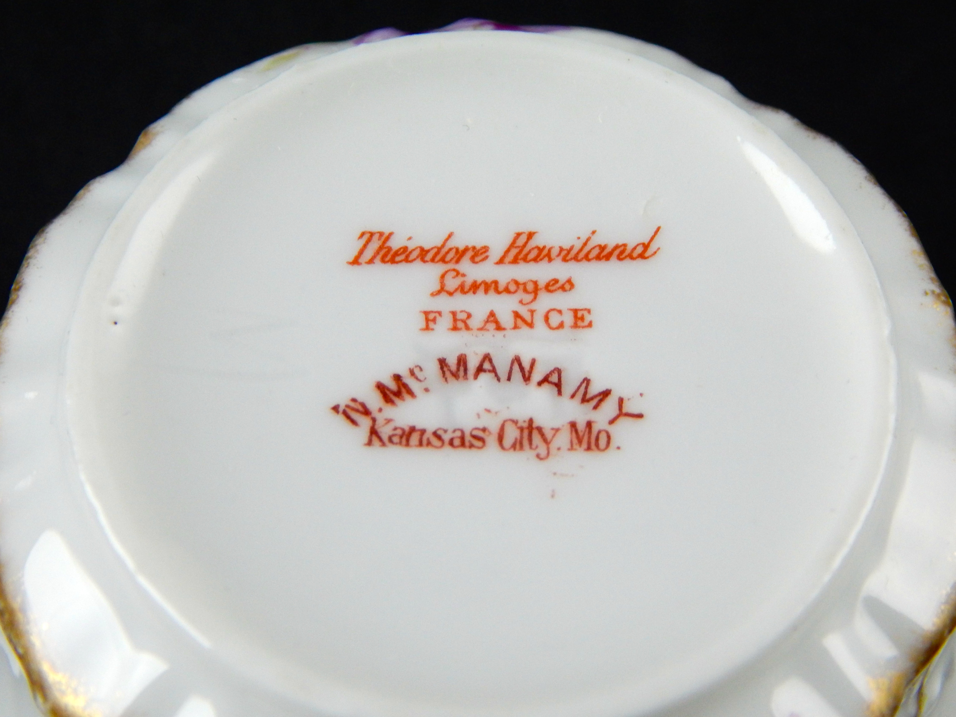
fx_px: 1685
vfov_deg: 24.0
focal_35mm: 61
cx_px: 478
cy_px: 358
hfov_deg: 31.7
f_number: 4
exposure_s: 1/50
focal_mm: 10.9
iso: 400
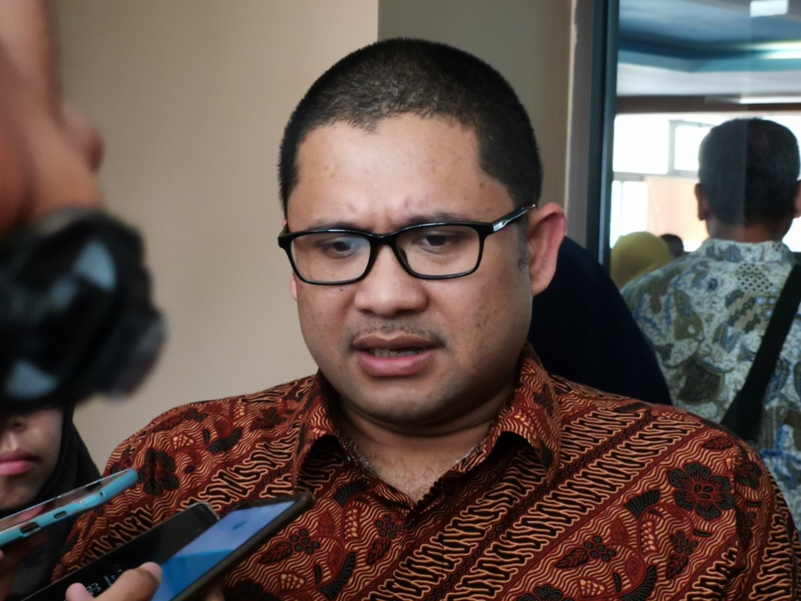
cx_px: 400
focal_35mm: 81
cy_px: 300
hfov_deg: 24.1
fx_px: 1874
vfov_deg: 18.2
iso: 400
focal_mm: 7.48
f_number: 2.4
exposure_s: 1/25
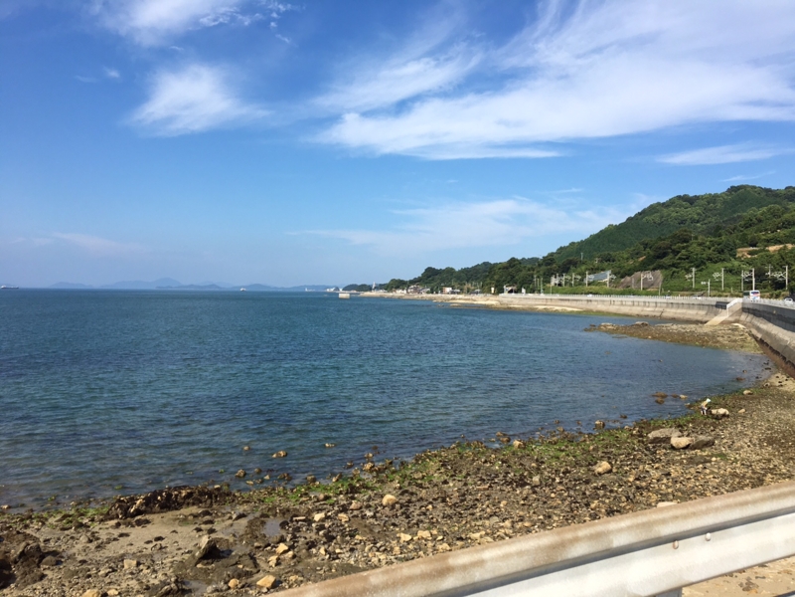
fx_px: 666
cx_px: 398
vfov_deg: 48.2
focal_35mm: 29
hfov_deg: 61.7
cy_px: 298
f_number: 2.2
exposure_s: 1/1972
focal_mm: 4.15
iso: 25
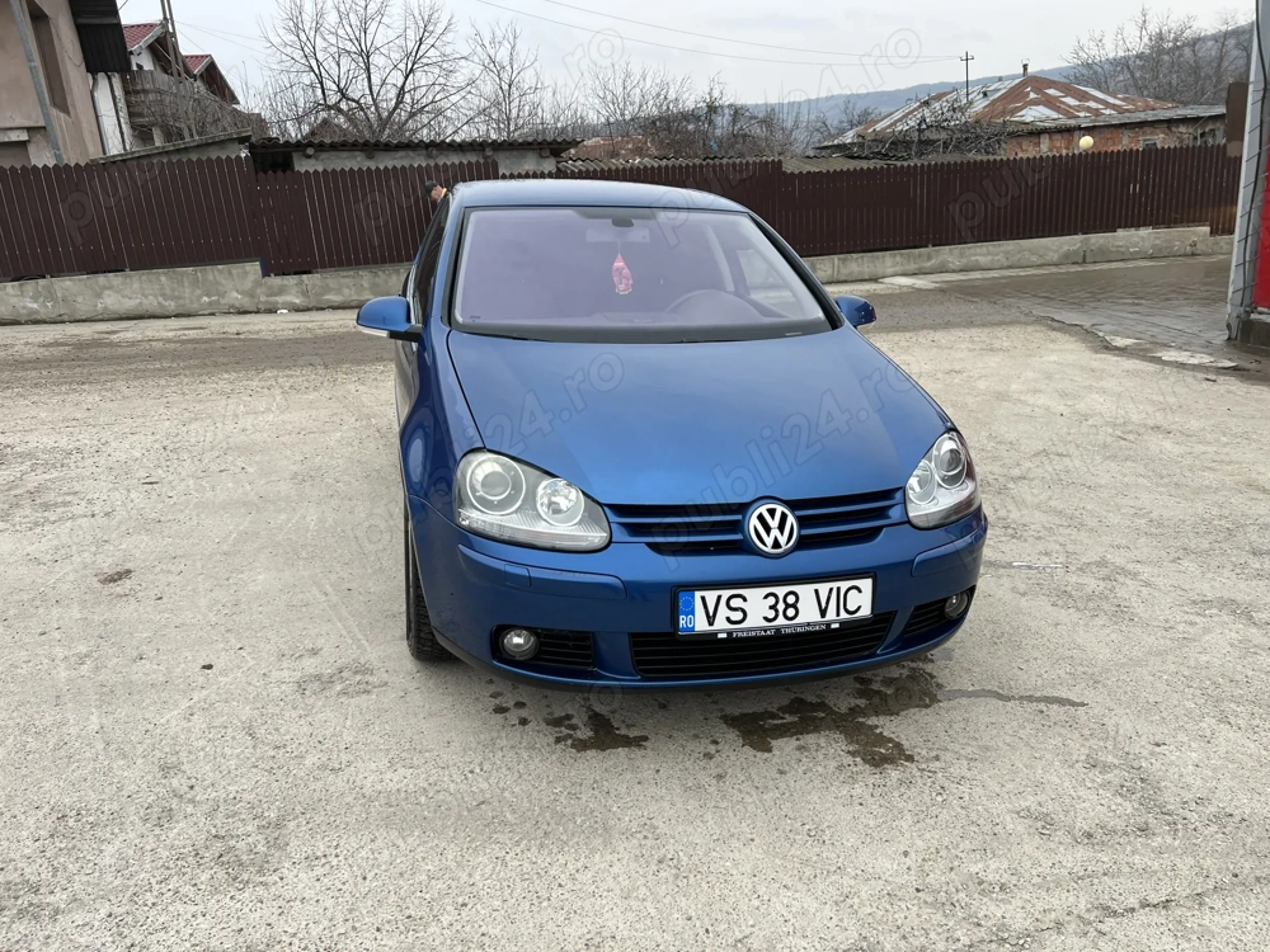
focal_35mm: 26
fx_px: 954
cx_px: 635
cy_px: 476
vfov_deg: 53.1
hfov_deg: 67.3
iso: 40
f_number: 1.5
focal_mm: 5.7
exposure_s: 1/100
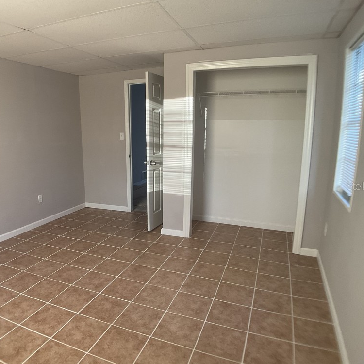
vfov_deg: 47.2
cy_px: 186
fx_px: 416
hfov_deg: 46.9
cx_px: 145
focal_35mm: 35
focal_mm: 3
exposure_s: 1/60
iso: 64
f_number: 1.8
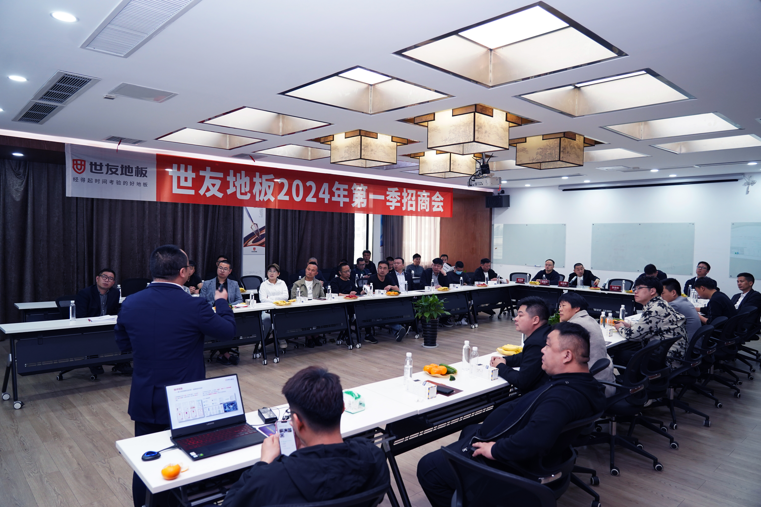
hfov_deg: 73.7
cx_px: 380
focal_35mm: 24
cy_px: 254
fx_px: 507
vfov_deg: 53.1
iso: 1250
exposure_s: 1/125
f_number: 4
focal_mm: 24
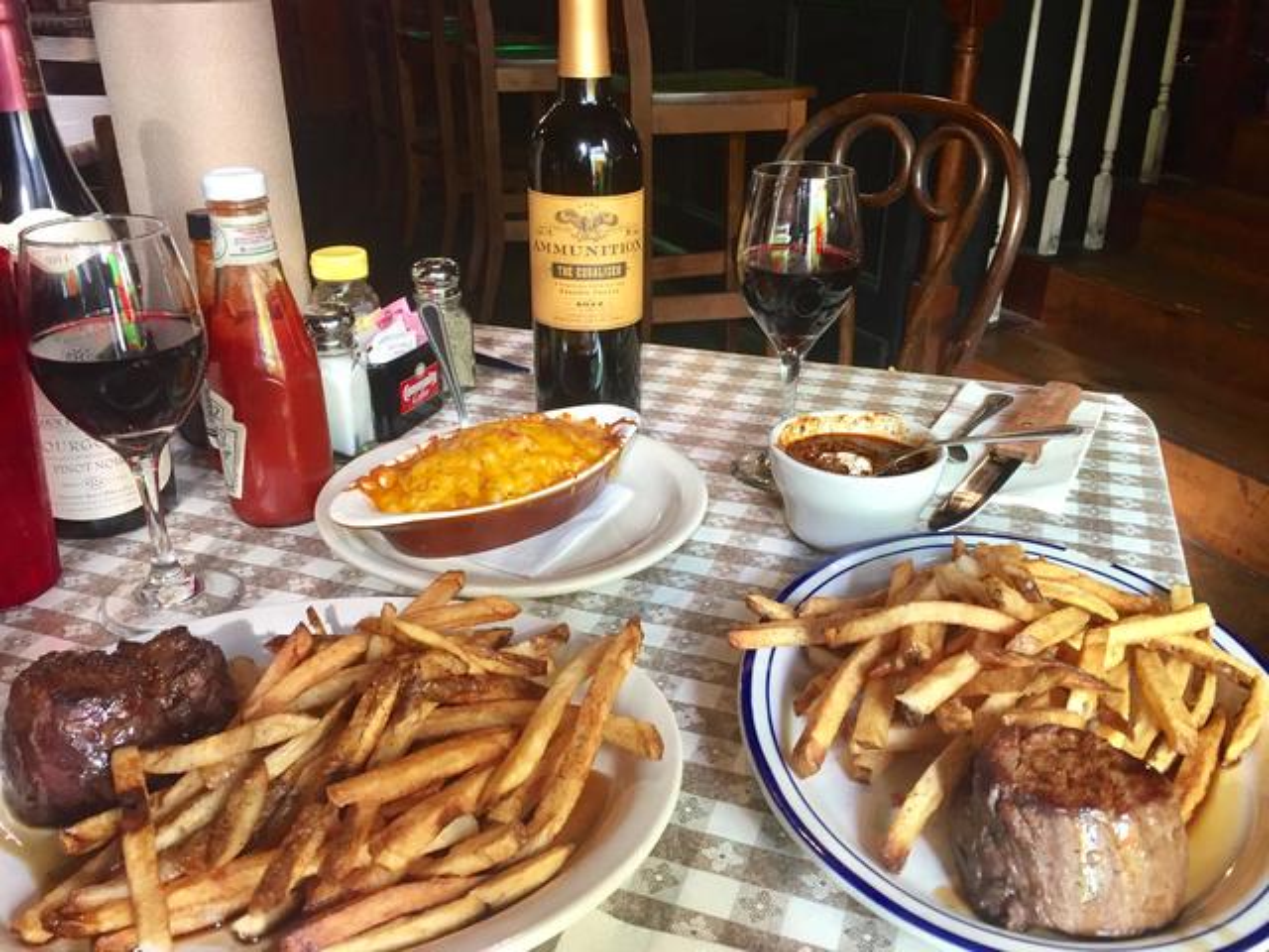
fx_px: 1063
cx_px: 634
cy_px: 476
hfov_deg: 61.7
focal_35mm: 29
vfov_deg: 48.2
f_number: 2.2
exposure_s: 1/30
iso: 80
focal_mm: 4.15
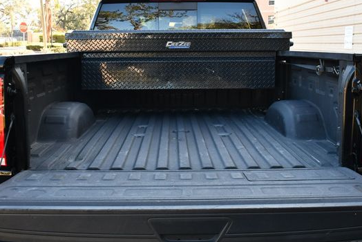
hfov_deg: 44.5
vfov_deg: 30.5
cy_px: 97
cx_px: 175
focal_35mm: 44
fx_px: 443
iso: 400
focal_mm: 18
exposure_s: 1/250
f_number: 4.5
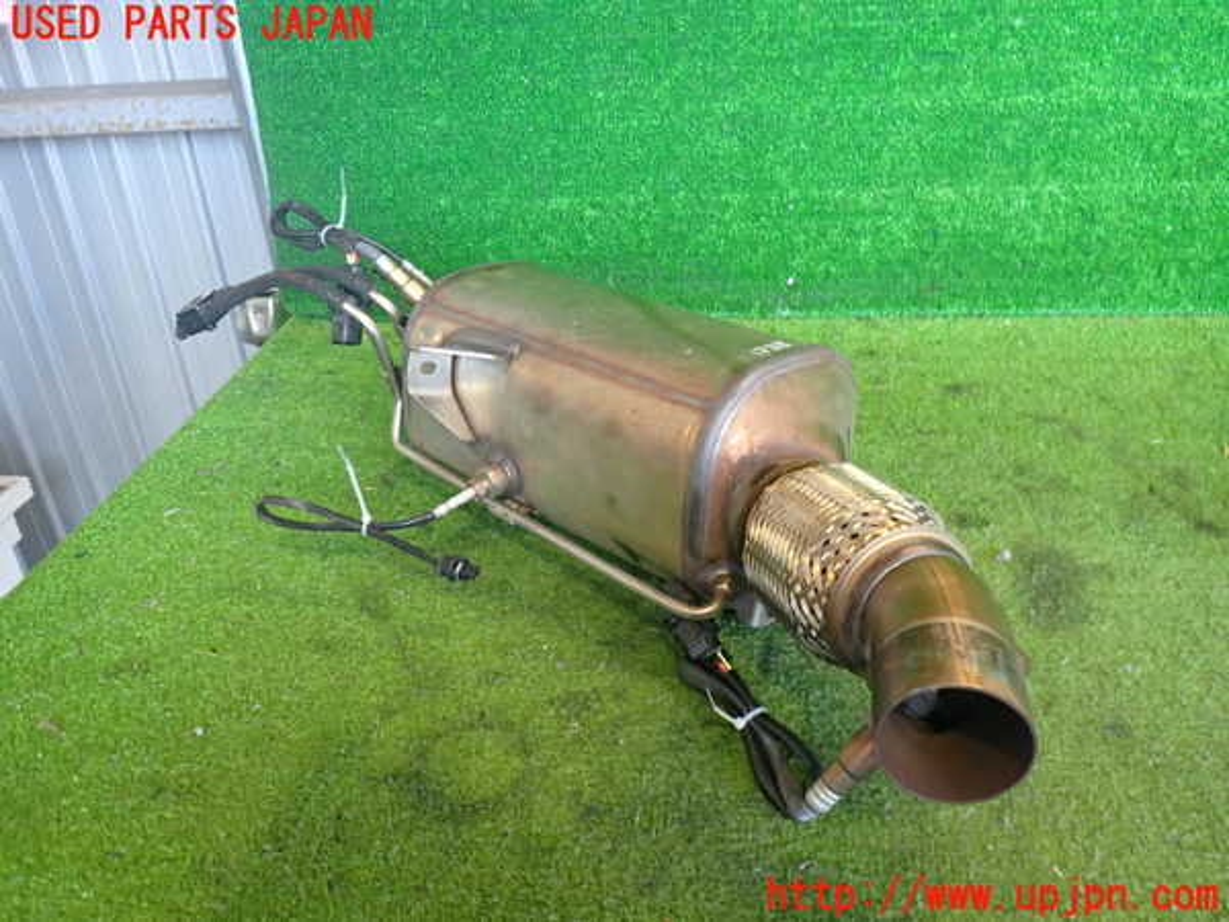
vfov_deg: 46.8
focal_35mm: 30
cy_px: 461
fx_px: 1065
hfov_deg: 60.0
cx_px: 614
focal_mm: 5.4
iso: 200
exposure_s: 1/30
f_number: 2.3
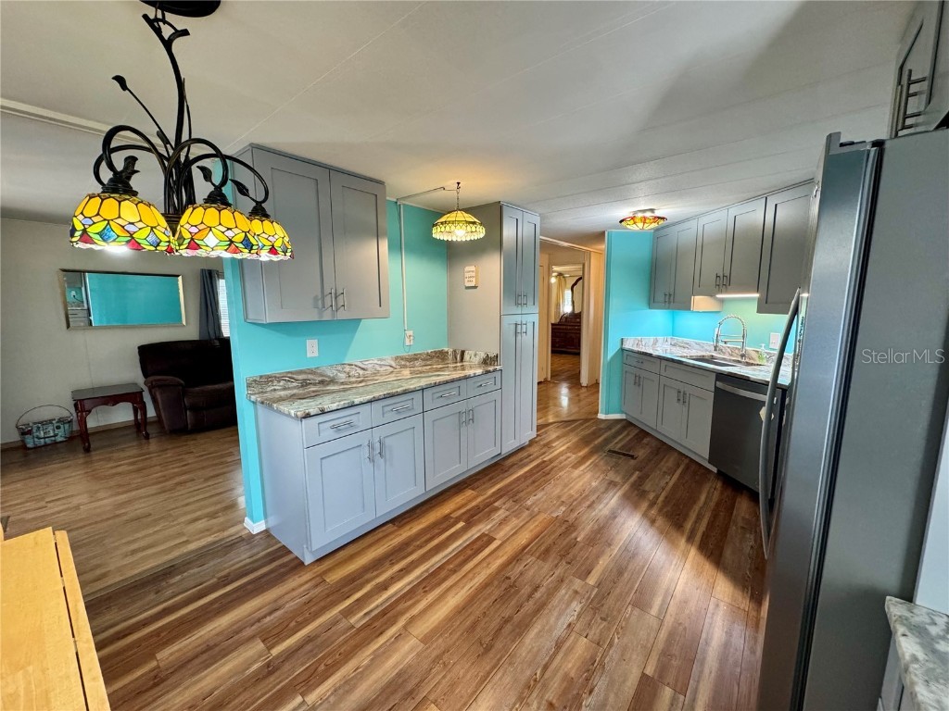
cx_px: 474
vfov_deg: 85.7
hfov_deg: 102.1
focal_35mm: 14
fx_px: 384
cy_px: 356
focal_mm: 2.22
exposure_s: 1/120
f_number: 2.2
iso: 320
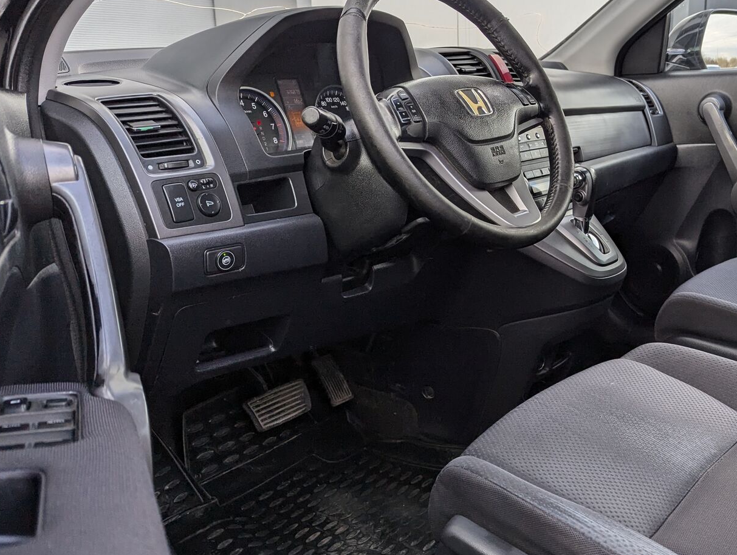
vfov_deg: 37.8
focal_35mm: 38
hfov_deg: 47.9
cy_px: 289
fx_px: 810
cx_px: 507
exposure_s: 1/143
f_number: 1.85
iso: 39
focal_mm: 6.81
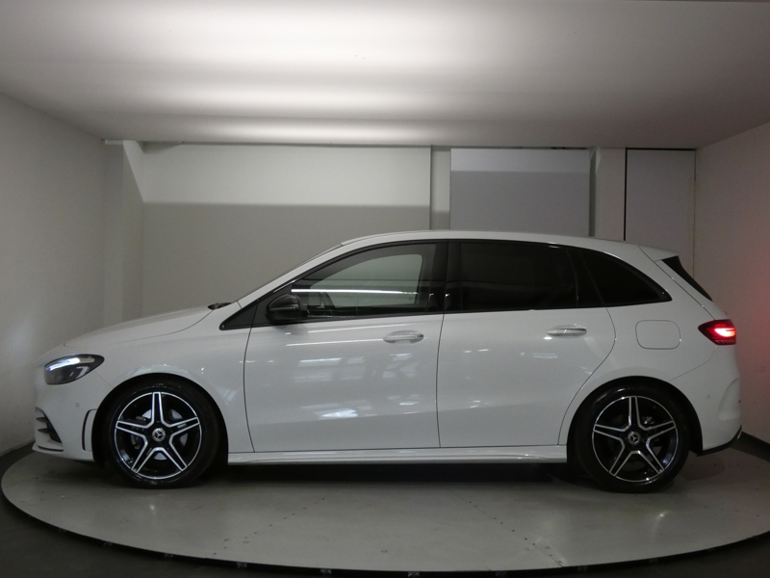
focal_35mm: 43
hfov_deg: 43.9
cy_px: 289
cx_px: 385
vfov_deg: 33.6
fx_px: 956
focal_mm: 7.8
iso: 400
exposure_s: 1/80
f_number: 3.7
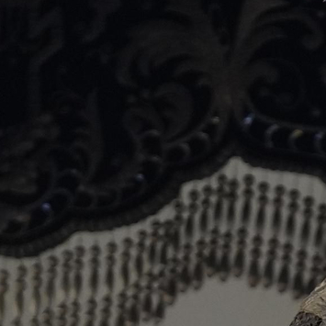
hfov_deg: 2.3
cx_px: 594
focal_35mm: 758
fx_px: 8076
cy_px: 158
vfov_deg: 2.3
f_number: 2.8
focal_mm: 198
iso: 1250
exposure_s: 1/200
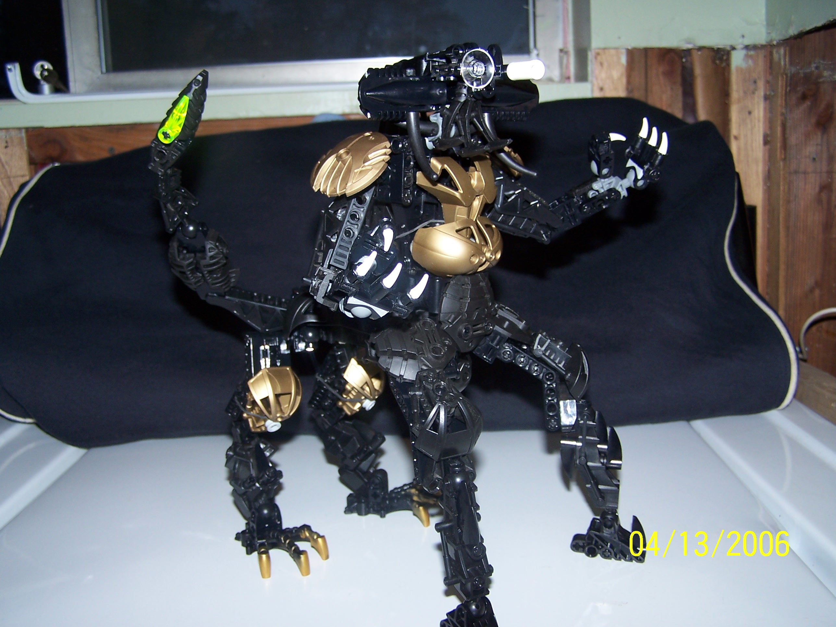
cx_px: 418
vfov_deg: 37.7
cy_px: 314
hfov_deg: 49.0
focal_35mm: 38
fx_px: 918
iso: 80
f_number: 2.8
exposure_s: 1/60
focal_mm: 6.3
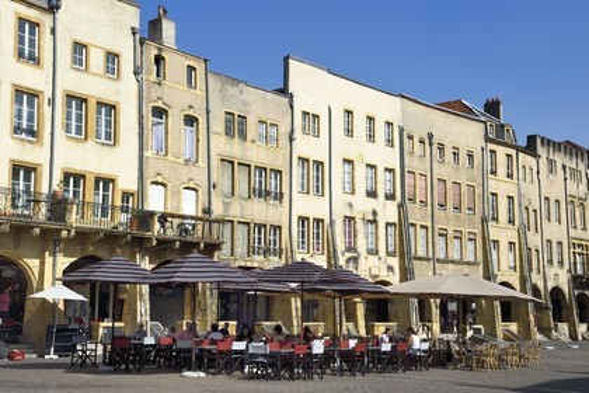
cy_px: 196
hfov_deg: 39.6
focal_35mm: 50
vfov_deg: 27.0
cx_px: 294
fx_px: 818
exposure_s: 1/250
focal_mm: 50
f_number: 14
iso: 200
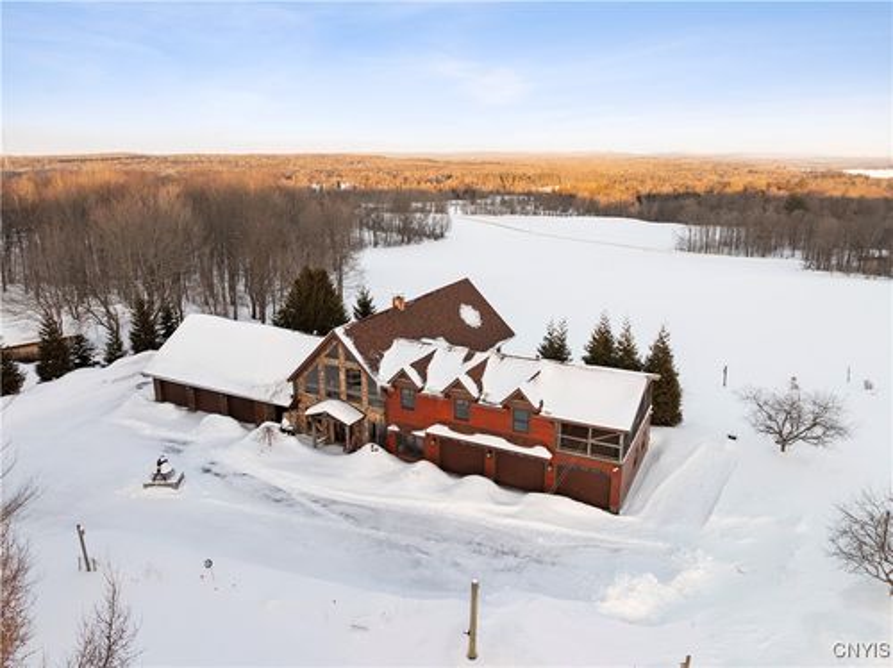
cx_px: 446
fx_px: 619
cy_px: 334
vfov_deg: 56.7
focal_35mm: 24
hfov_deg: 71.6
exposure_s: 1/200
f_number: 2.8
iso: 180
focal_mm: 12.29
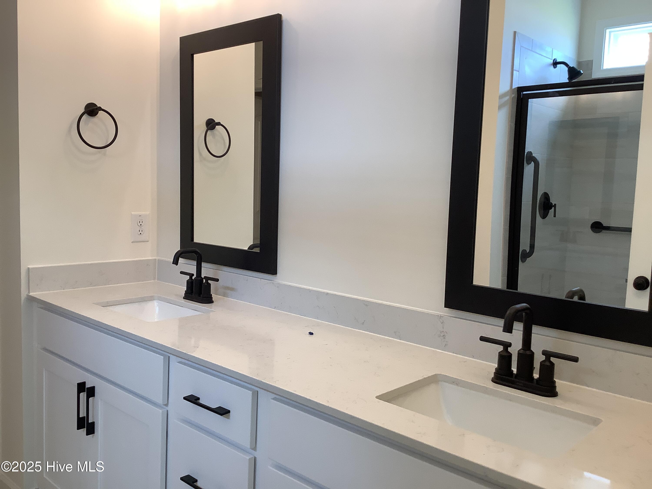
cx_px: 326
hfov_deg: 58.4
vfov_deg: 45.4
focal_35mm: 31
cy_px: 244
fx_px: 584
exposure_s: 1/60
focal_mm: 3.3
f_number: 2.4
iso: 80
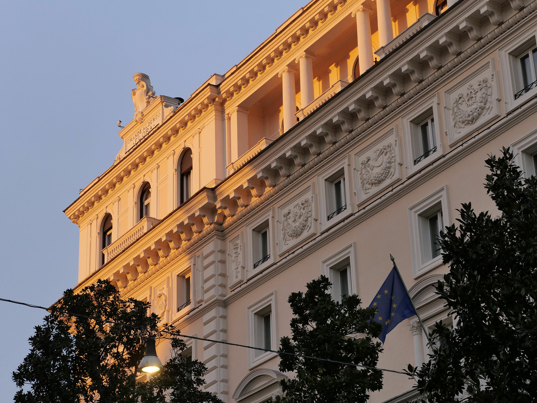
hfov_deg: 22.8
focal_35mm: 86
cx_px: 268
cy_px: 202
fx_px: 1334
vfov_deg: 17.2
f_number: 5.6
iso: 500
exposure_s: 1/100
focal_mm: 43
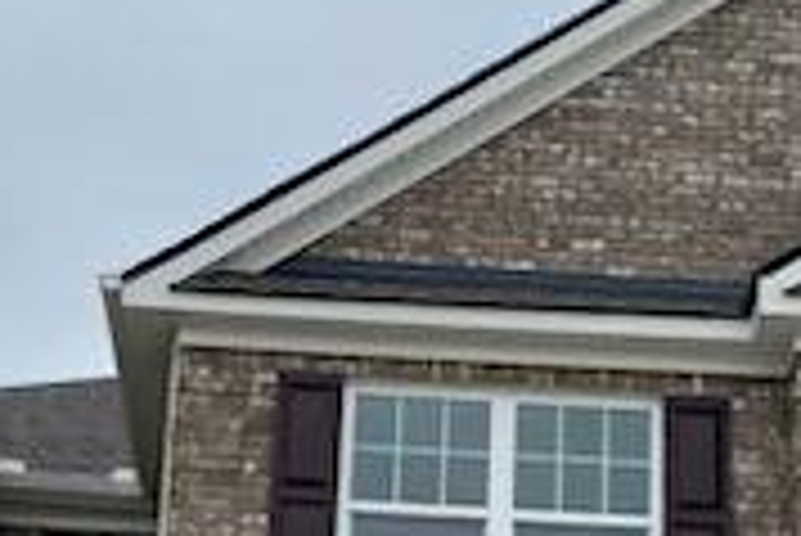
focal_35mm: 97
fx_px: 2160
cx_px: 482
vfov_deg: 13.5
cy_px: 730
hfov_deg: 21.0
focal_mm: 4.25
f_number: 1.8
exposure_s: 1/1232
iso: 32
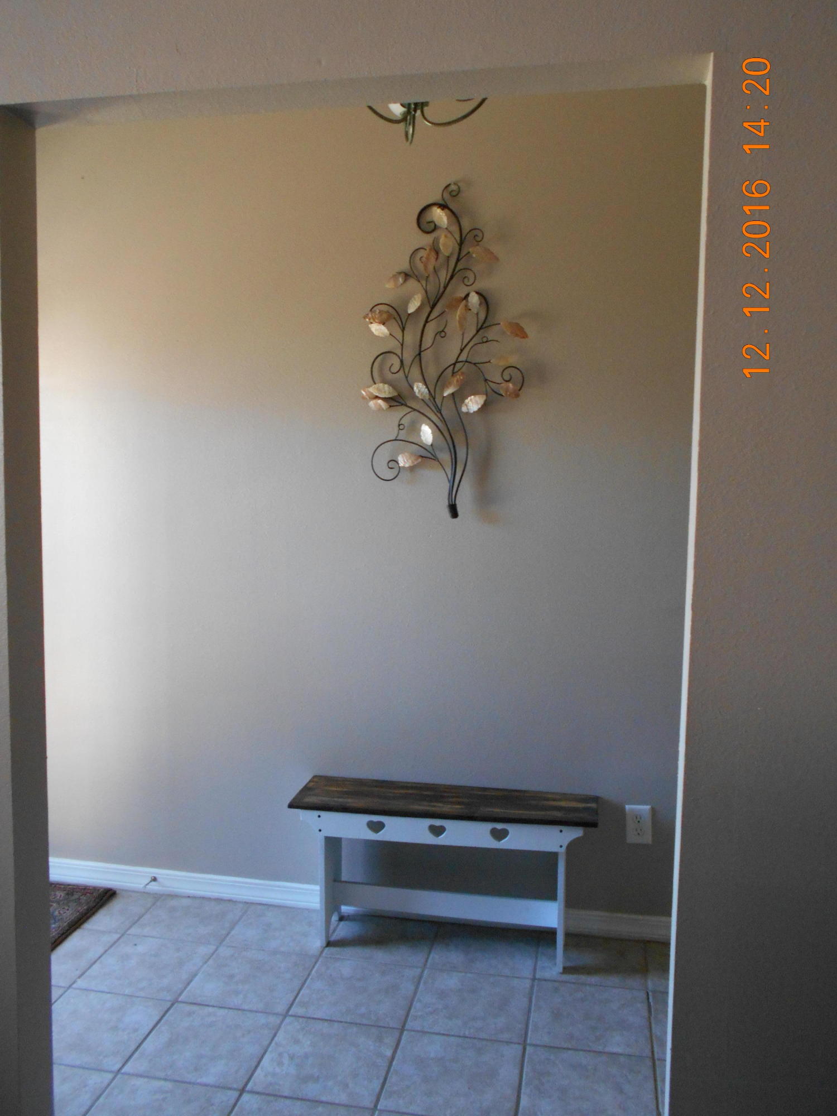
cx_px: 418
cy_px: 558
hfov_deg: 49.7
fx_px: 903
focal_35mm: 28
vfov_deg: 63.4
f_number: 3.4
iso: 360
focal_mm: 5.1
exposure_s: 1/30
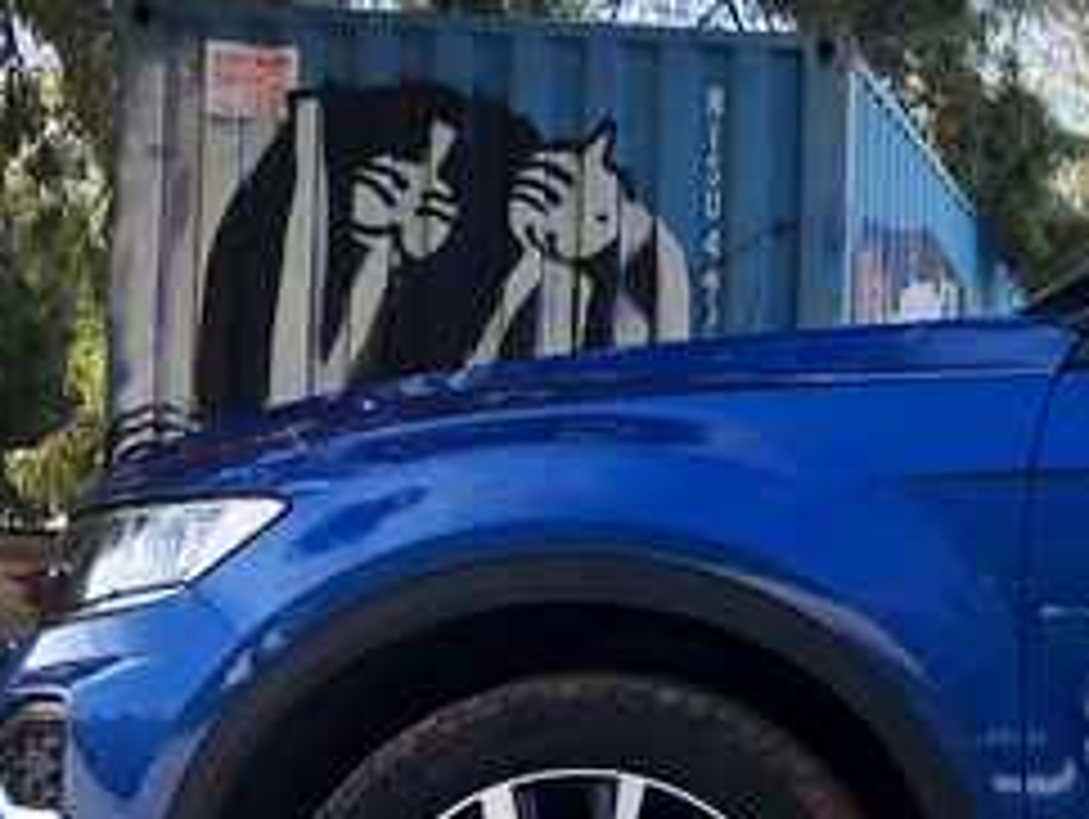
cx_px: 1624
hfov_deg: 18.8
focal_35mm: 92
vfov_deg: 16.0
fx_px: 2897
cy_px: 648
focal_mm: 4.15
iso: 25
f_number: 2.2
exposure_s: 1/864
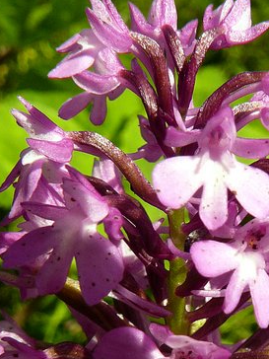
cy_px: 210
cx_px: 218
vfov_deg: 25.3
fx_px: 798
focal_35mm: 77
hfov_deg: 18.9
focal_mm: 5.2
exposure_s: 1/400
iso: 80
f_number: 5
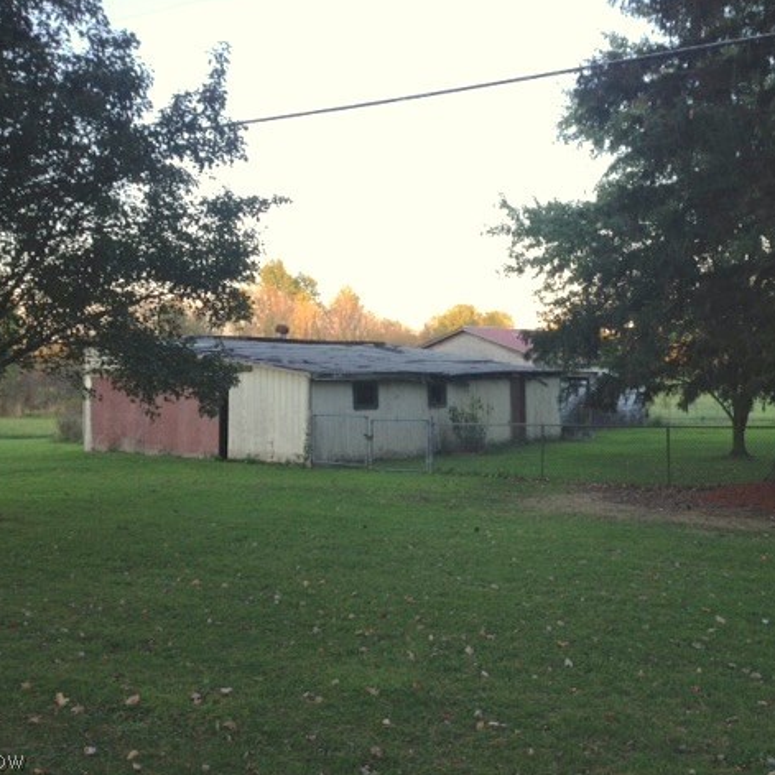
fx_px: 1064
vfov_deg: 40.0
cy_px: 383
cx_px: 444
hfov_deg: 39.9
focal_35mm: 42
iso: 50
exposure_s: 1/137
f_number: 2.4
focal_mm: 4.28
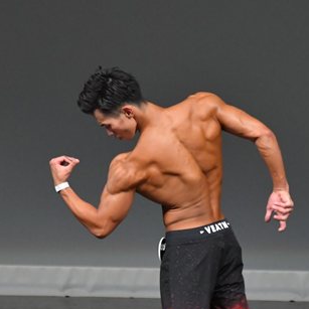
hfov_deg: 2.4
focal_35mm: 740
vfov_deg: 2.4
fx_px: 7473
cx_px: 196
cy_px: 244
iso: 4000
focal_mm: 230
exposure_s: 1/400
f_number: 5.6
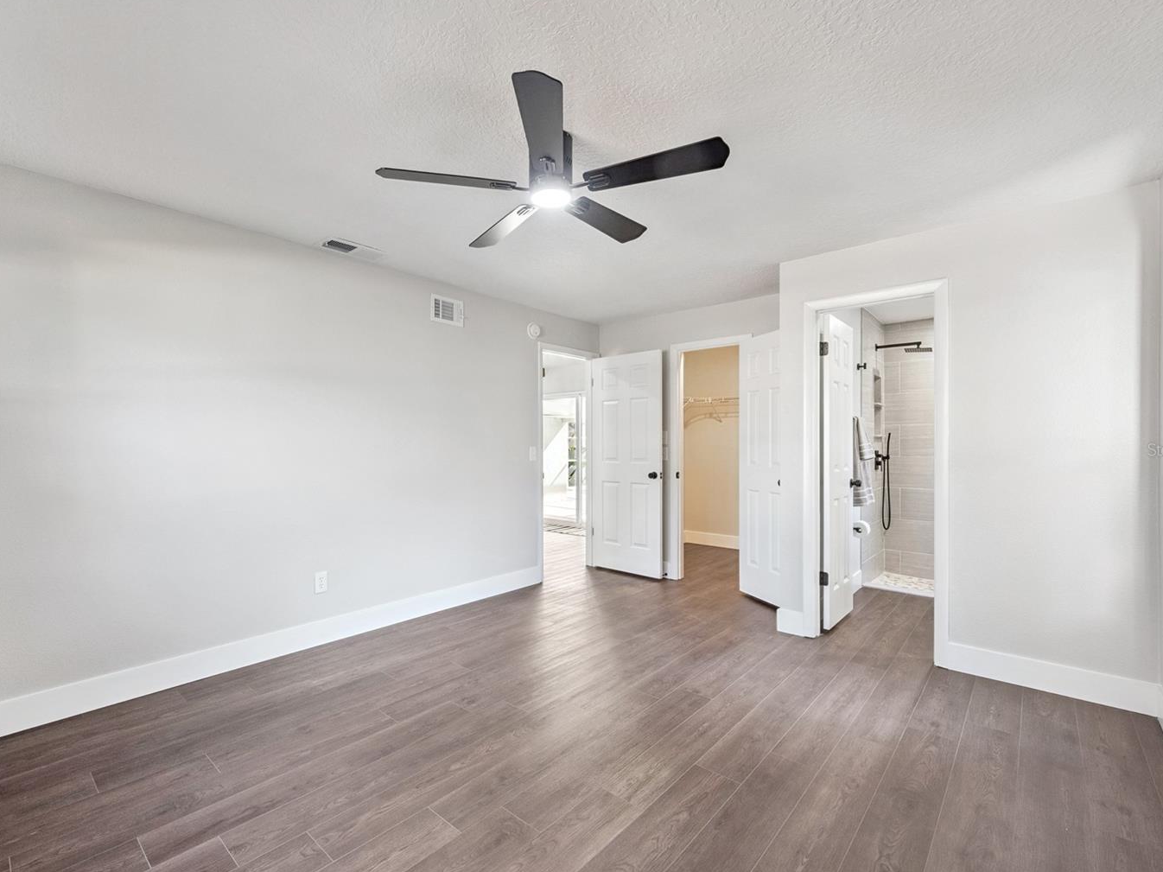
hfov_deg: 94.3
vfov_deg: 78.1
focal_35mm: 16
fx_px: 537
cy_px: 449
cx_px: 533
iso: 200
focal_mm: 14
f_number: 9
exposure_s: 1/25
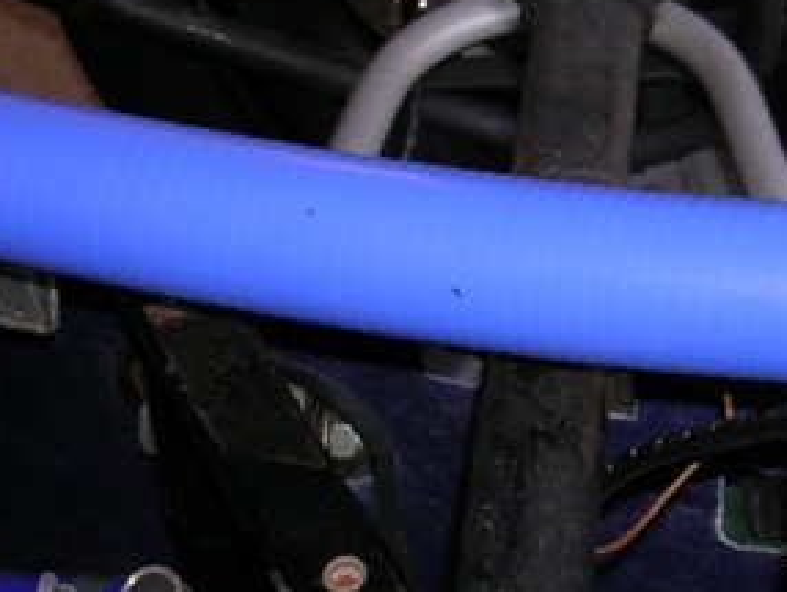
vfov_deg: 17.2
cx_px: 715
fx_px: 1934
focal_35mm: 85
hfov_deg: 22.4
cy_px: 487
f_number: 2.8
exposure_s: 1/60.1
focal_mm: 5.8
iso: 50
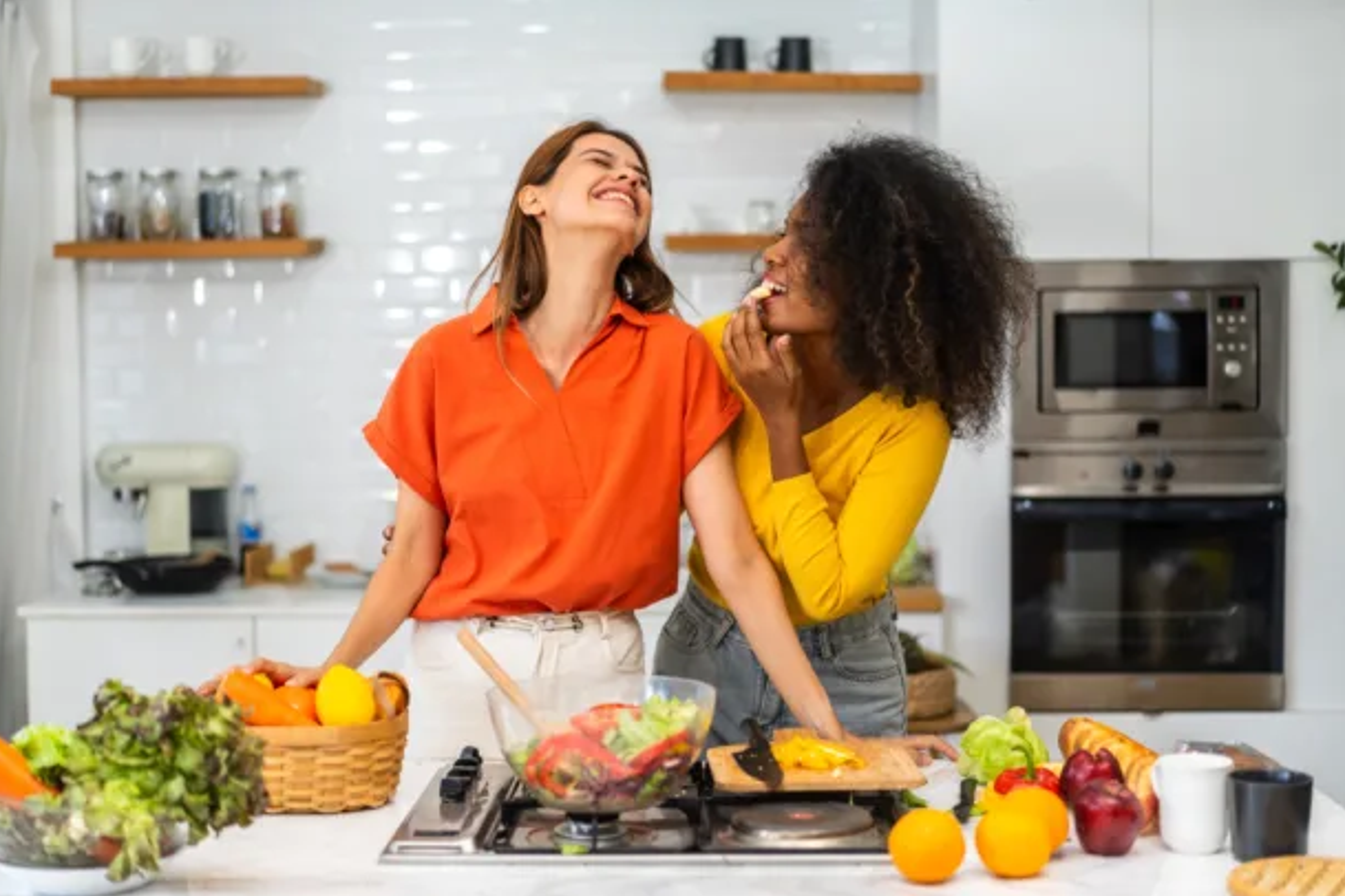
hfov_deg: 35.6
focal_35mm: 56
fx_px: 2092
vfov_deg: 24.2
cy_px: 454
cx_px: 665
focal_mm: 55
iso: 100
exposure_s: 1/400
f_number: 1.8
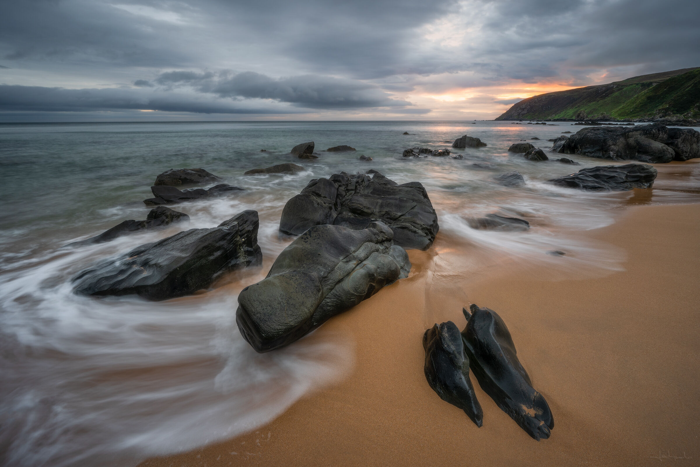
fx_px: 282
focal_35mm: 14
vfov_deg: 79.2
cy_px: 234
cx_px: 350
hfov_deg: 102.3
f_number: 14
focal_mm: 14.5
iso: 100
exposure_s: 1.3
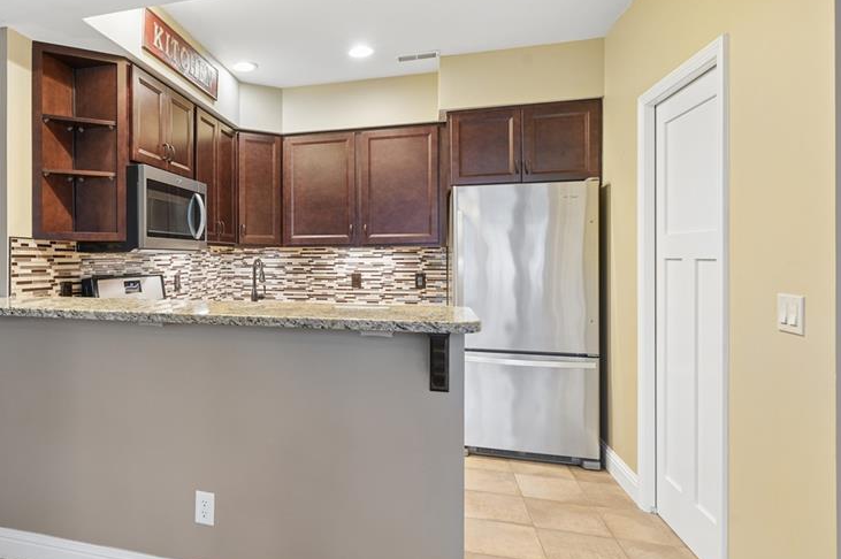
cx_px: 257
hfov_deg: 77.6
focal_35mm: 21
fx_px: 490
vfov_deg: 59.2
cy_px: 248
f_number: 8
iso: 400
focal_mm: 15
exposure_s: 1/4
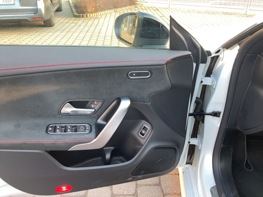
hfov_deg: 63.4
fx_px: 213
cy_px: 98
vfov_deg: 49.7
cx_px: 132
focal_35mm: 28
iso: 32
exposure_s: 1/26
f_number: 1.8
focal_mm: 3.99
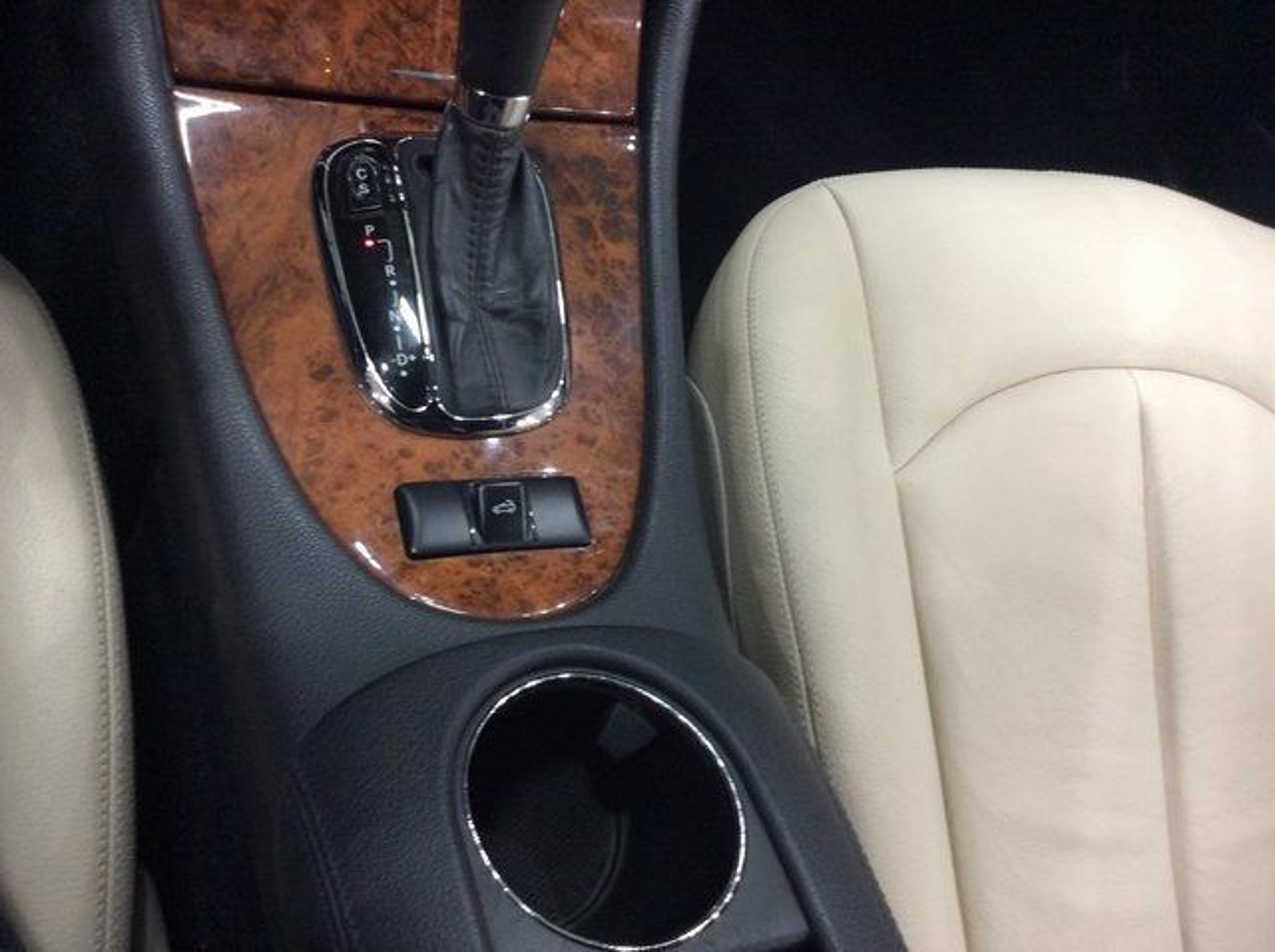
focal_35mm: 32
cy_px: 476
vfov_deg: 44.1
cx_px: 638
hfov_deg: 56.9
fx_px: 1177
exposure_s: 1/24
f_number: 2.4
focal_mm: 3.3
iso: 100
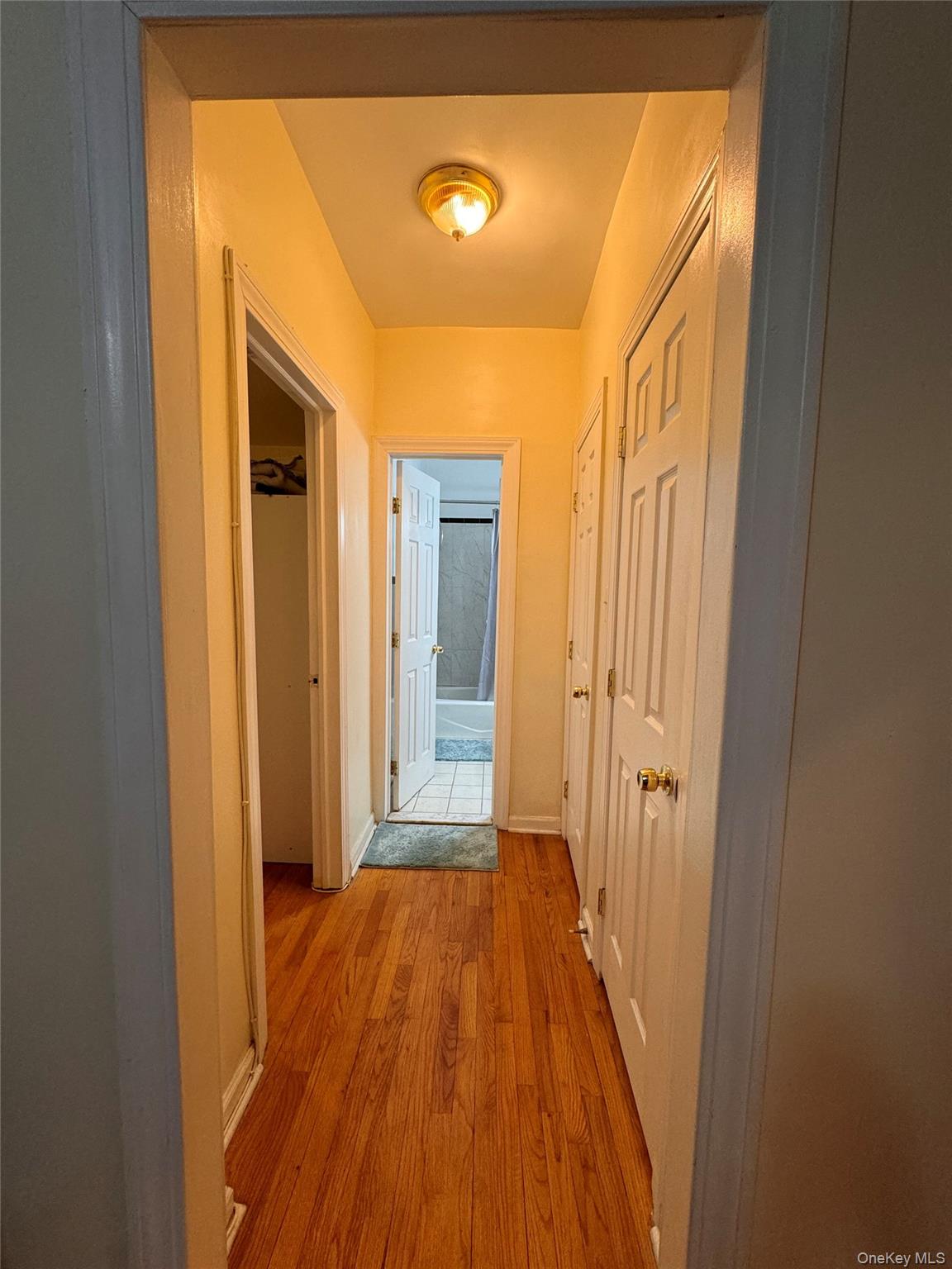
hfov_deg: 85.7
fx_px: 513
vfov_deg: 102.1
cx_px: 476
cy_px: 634
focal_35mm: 14
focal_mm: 2.22
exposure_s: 1/60
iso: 200
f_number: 2.2
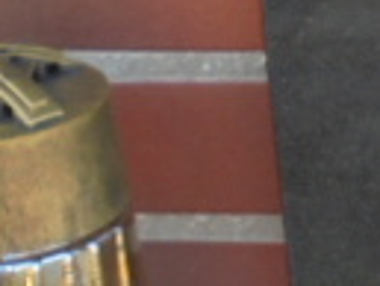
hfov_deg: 6.0
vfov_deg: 4.7
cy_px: 106
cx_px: 925
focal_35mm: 317
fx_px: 3483
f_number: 5.6
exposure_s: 1/30
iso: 100
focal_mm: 11.5
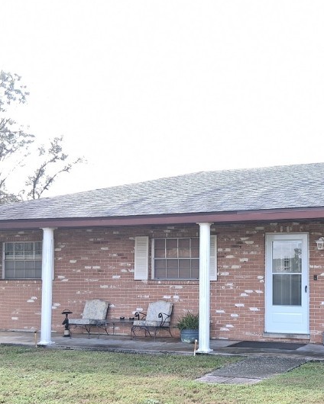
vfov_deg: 37.8
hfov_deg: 30.1
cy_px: 253
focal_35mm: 49
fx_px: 587
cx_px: 257
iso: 40
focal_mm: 3.98
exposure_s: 1/120
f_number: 1.8
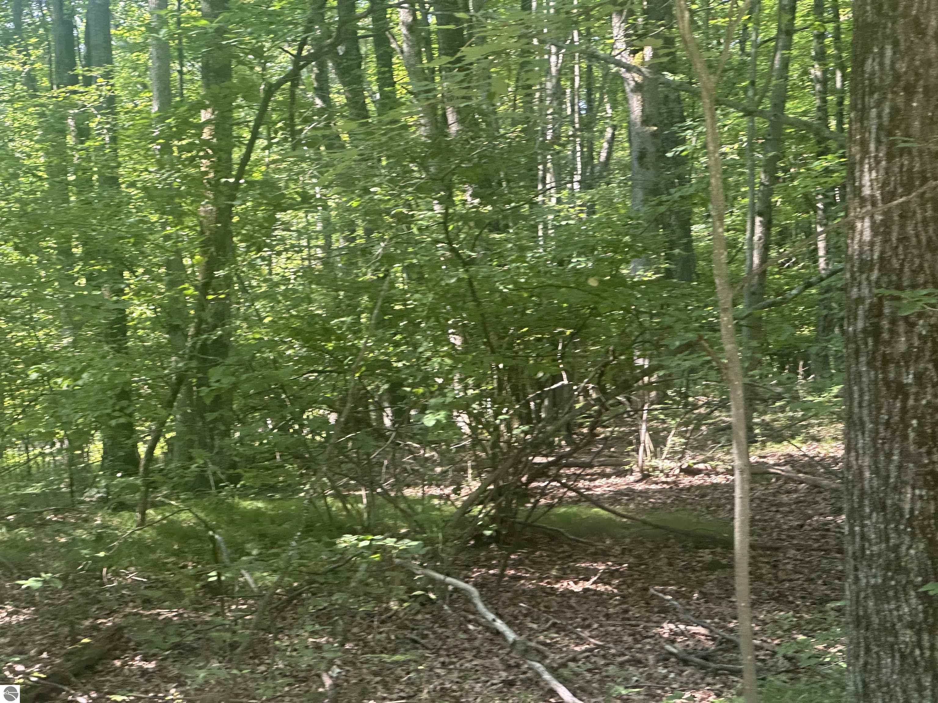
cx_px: 469
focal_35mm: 77
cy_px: 352
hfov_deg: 25.3
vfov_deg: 19.1
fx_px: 2086
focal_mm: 9
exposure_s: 1/99
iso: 200
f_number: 2.8
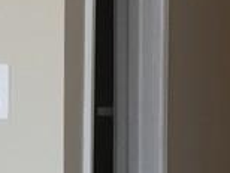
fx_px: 1371
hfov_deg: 9.3
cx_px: -124
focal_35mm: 206
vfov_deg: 7.2
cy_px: 125
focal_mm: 3.3
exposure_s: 1/40
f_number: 2.4
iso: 25
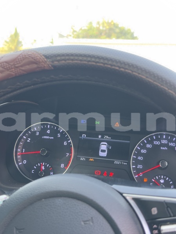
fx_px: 325
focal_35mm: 48
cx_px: 88
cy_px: 117
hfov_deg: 30.3
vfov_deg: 39.7
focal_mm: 6.86
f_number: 1.78
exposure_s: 1/64
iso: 80
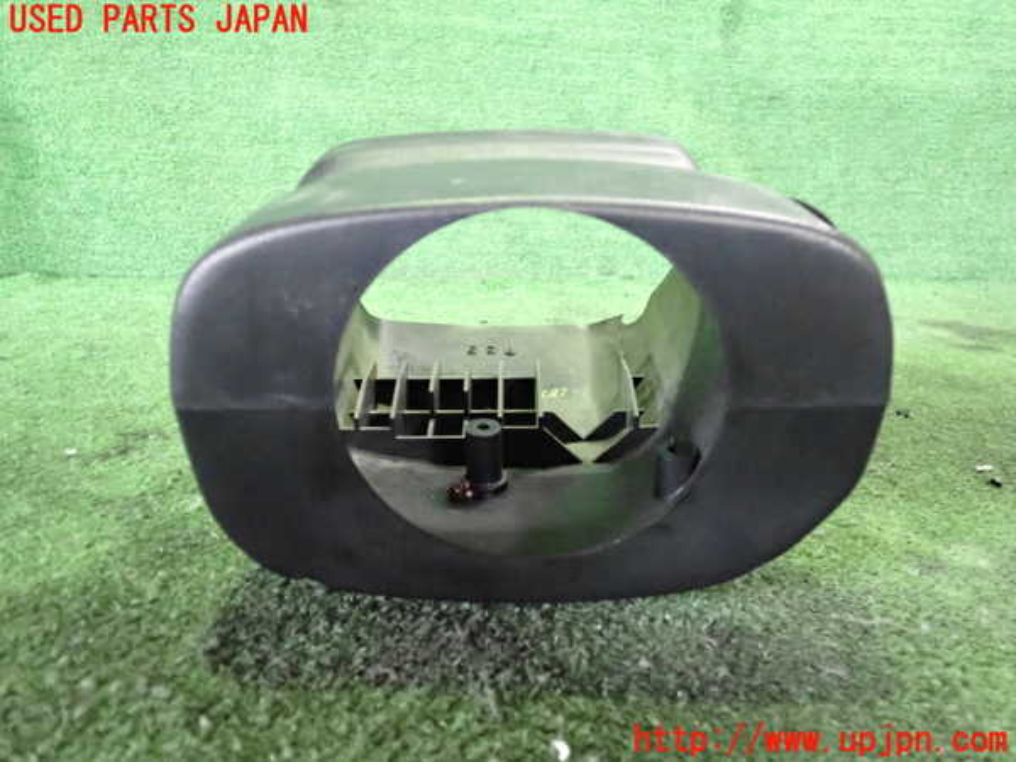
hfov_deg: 60.0
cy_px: 381
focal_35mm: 30
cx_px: 508
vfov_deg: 46.8
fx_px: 881
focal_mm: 5.4
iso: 3200
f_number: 2.3
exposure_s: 1/100
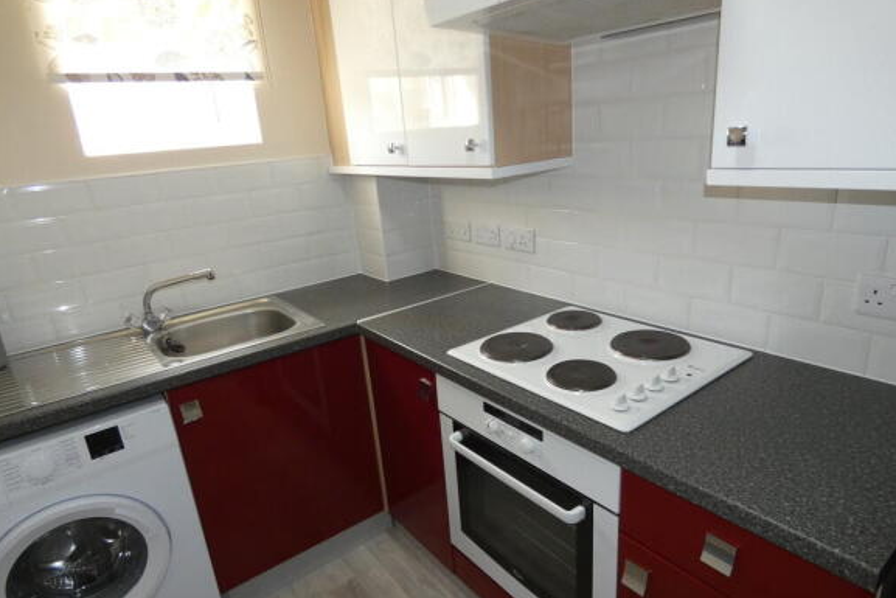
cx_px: 446
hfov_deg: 81.2
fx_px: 523
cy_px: 319
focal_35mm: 21
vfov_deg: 59.5
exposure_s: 1/60
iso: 250
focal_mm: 3.6
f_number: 2.8
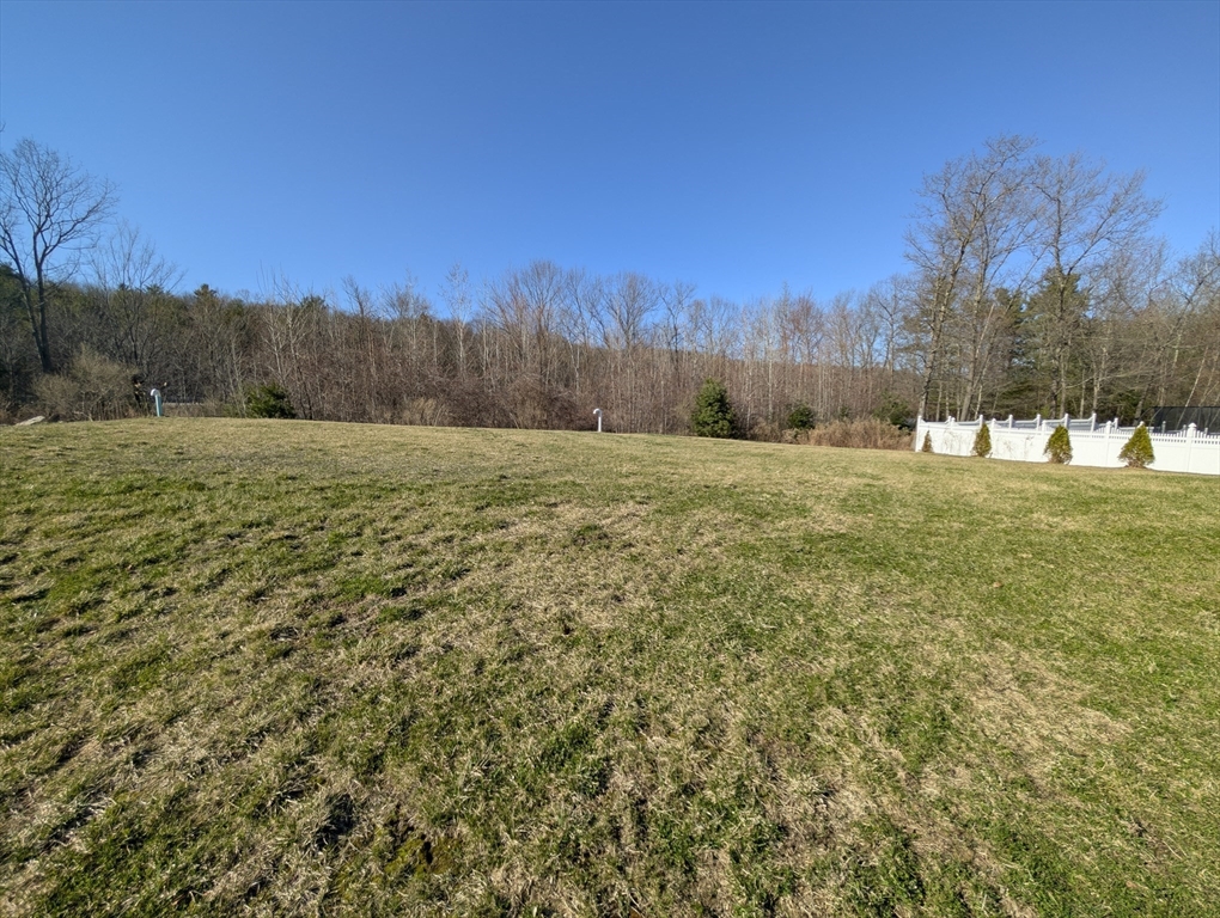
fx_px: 424
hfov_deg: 110.5
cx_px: 610
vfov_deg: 94.6
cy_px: 459
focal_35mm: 12
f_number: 1.7
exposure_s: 1/3623
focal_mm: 2.02
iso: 54
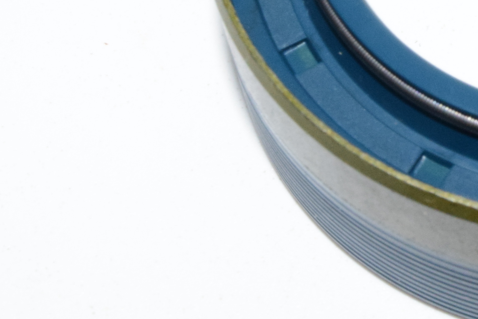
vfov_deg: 9.4
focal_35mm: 145
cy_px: -39
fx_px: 1927
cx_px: 605
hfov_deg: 13.7
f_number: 29
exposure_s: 1/60
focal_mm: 34
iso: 1600
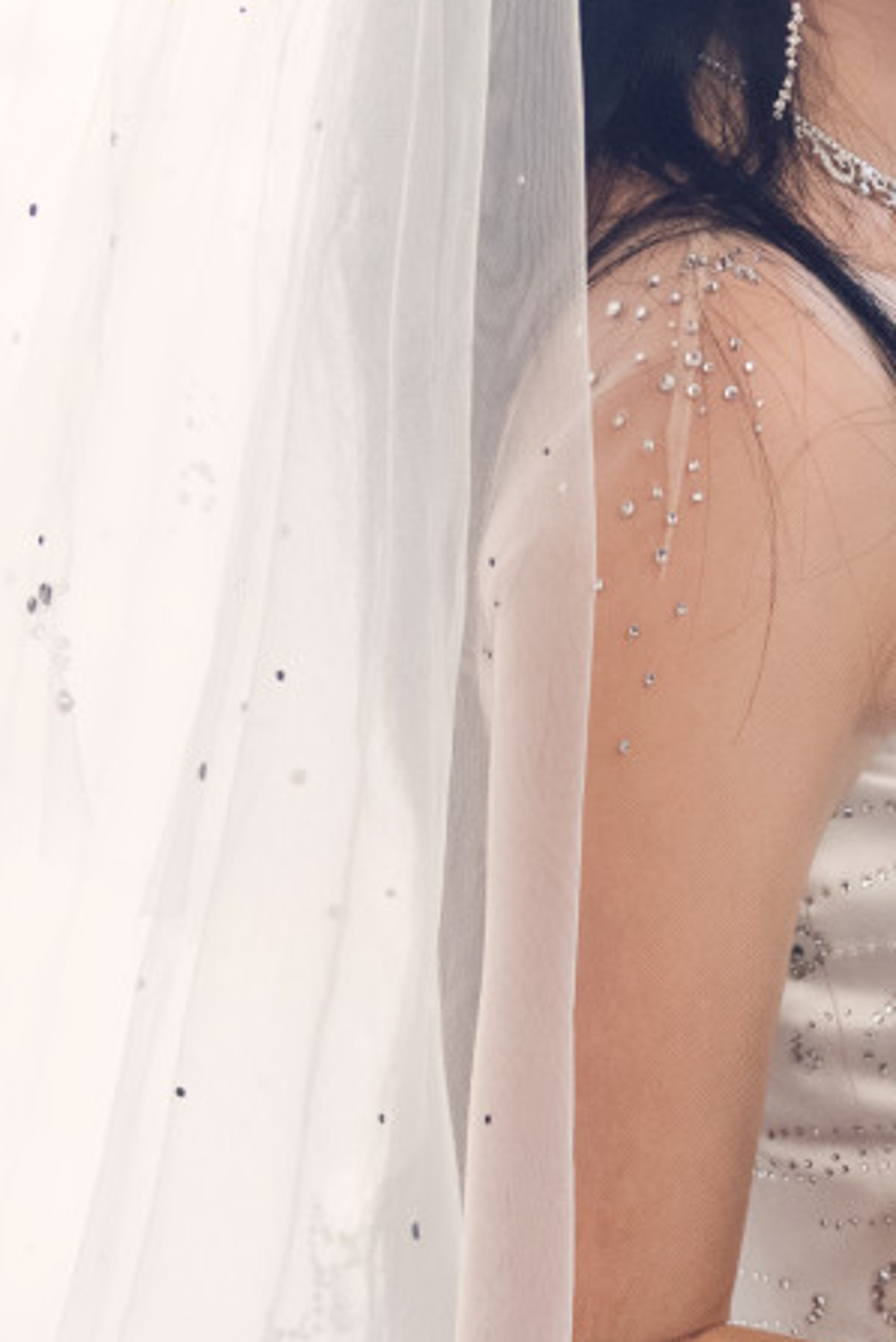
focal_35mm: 159
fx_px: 5931
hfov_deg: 8.5
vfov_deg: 12.9
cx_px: 1130
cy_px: 412
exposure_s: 1/250
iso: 320
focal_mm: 50
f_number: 2.8
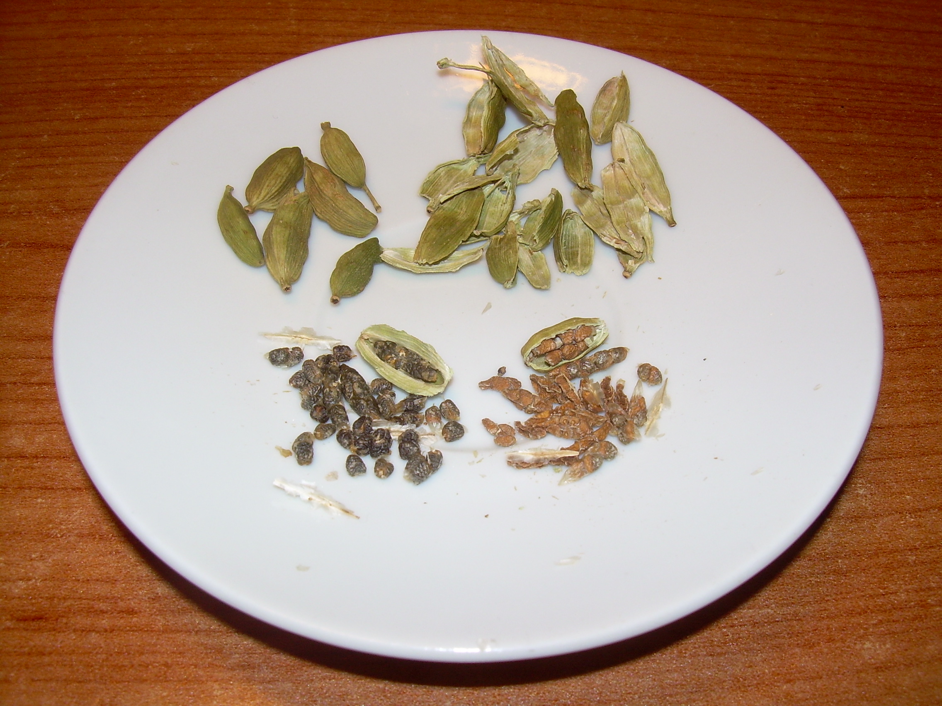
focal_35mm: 38
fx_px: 1034
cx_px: 471
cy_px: 353
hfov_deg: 49.0
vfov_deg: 37.7
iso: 50
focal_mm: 6.3
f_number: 2.8
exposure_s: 1/60
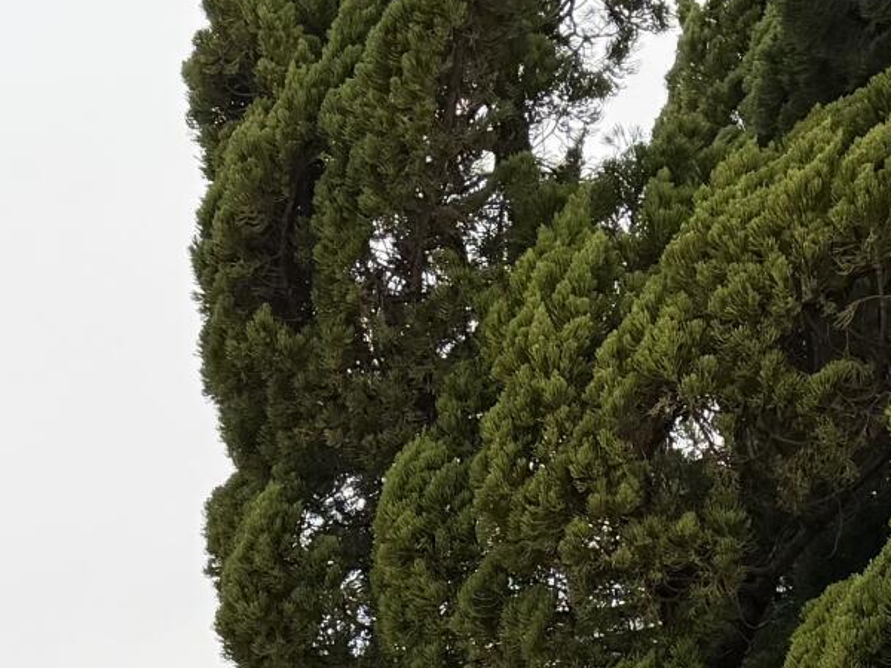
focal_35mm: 120
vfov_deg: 10.8
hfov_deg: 16.2
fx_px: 3089
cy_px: 1530
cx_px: 76
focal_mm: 6.76
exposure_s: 1/467
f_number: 1.78
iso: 80
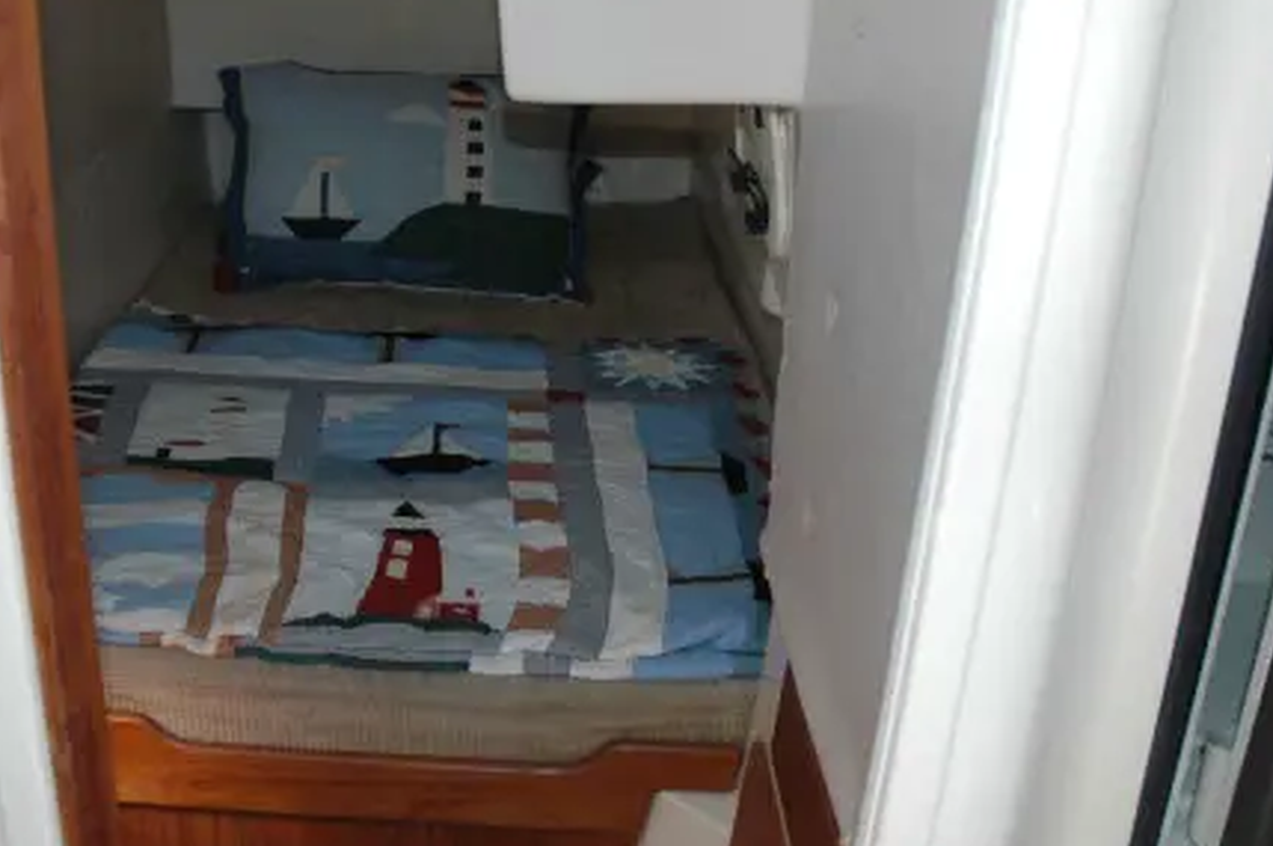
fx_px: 1554
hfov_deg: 44.3
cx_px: 500
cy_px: 411
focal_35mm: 44
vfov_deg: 30.4
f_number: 4.5
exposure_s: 1/160
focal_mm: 18
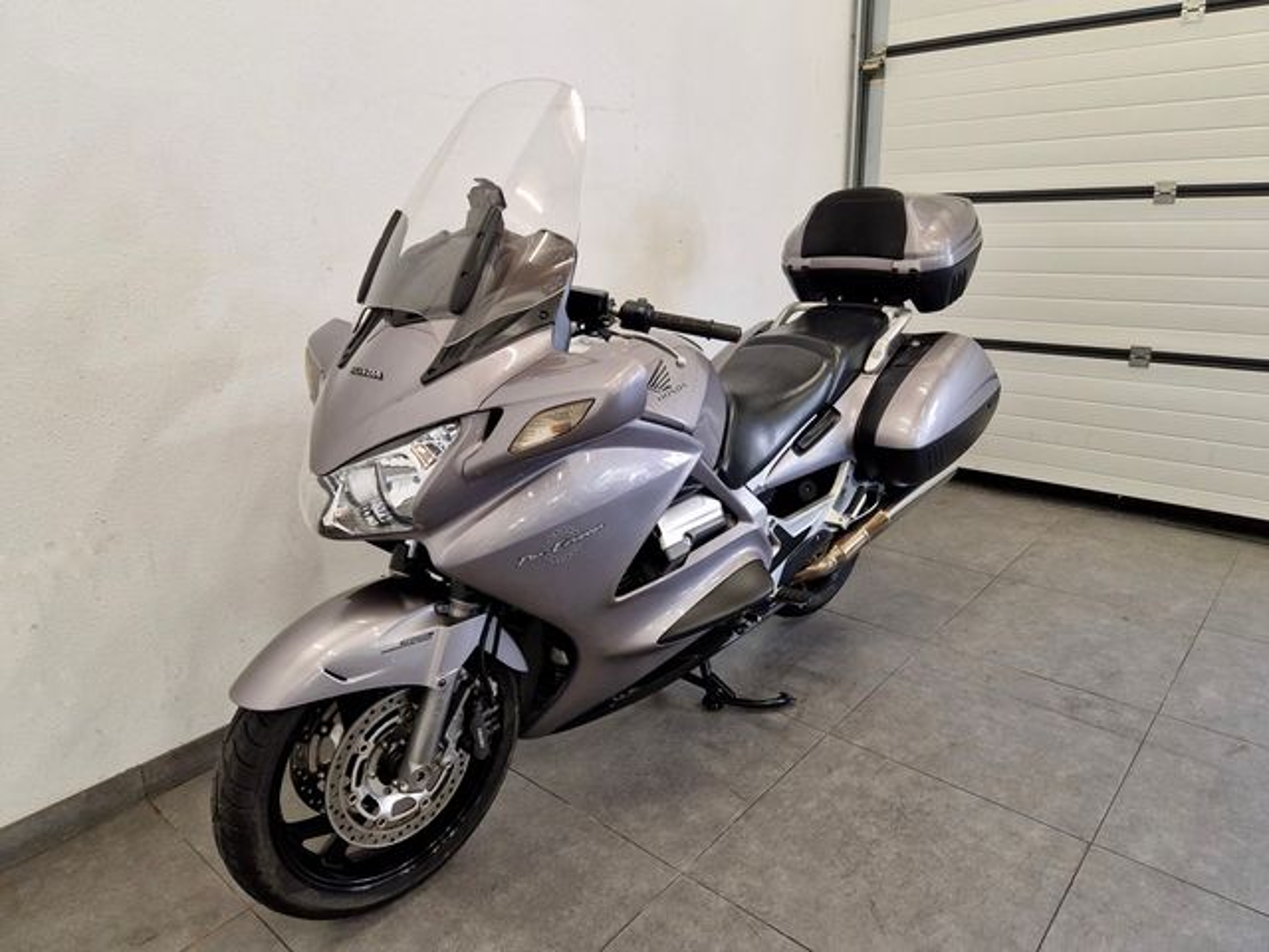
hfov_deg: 73.9
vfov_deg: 58.9
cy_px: 476
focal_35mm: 23
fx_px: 843
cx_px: 634
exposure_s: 1/100
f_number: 1.8
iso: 320
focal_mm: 5.4
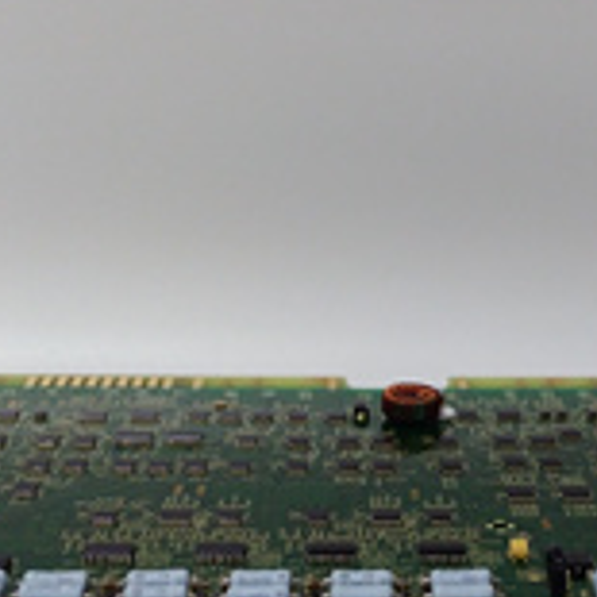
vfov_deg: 21.9
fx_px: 1502
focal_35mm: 77
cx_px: 416
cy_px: 541
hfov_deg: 22.3
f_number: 2
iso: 167
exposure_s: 1/33
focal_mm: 3.79
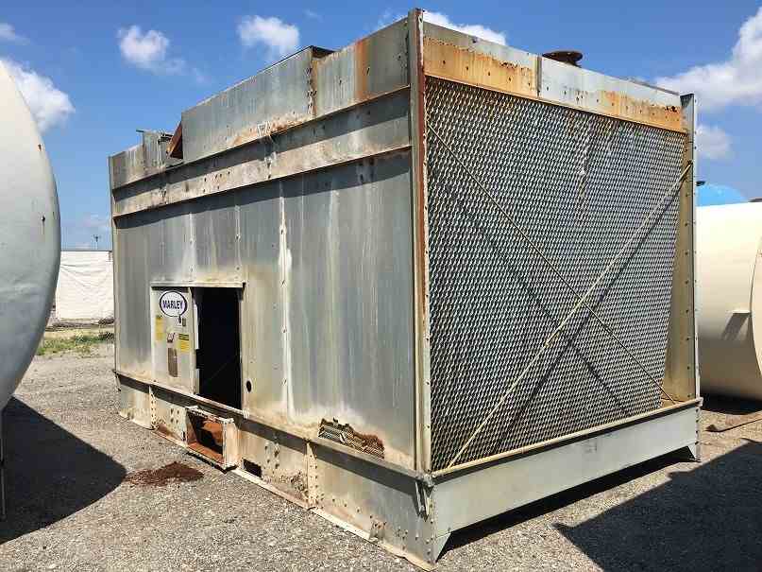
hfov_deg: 61.7
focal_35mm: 29
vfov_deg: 48.2
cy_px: 286
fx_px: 638
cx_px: 381
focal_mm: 4.15
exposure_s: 1/1479
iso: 25
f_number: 2.2
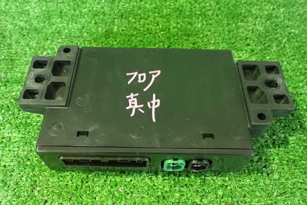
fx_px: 273
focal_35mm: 32
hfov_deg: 58.7
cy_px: 97
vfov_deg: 41.1
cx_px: 153
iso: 1600
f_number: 2.3
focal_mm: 5.4
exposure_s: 1/20
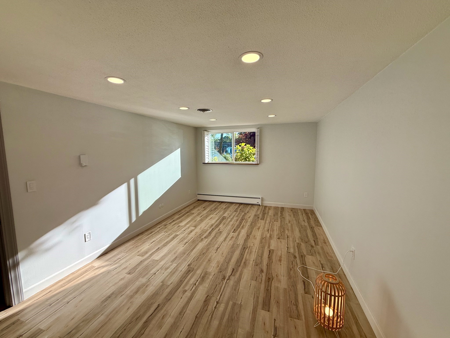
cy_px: 169
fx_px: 182
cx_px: 225
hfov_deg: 102.1
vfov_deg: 85.7
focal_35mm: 14
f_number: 2.2
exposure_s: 1/372
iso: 64
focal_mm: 2.22
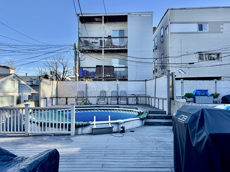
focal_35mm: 25
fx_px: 166
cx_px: 116
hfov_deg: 69.4
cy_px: 88
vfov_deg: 54.9
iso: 80
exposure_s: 1/980
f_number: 1.78
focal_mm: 6.76
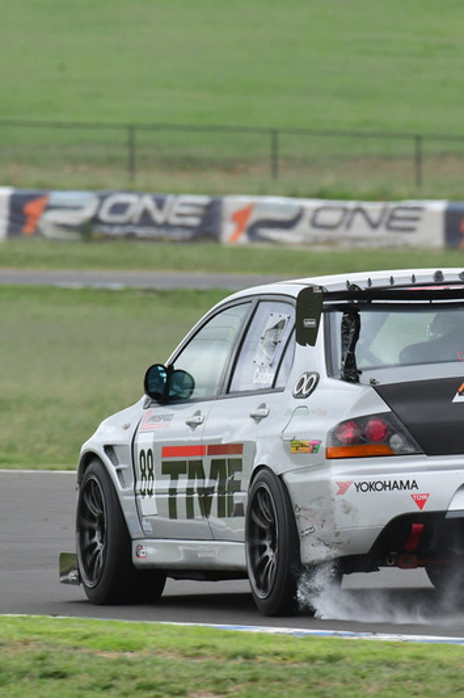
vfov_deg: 1.8
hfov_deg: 1.2
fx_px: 21854
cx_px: 341
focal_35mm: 1129
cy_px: 349
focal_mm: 500
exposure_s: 1/640
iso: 1250
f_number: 11
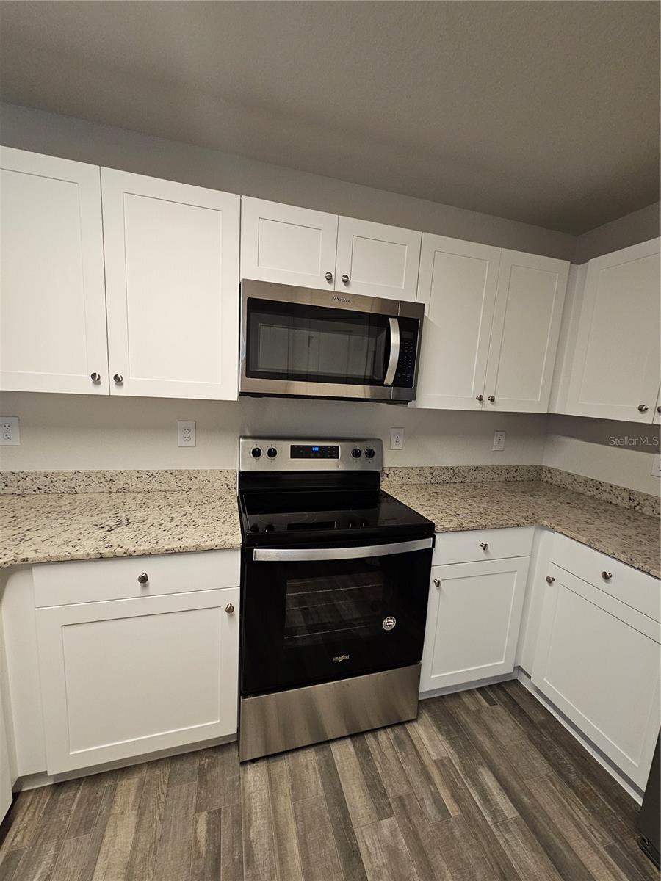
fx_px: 331
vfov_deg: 106.2
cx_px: 330
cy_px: 440
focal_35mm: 13
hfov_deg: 89.9
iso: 200
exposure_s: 1/60
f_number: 2.2
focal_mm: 2.2
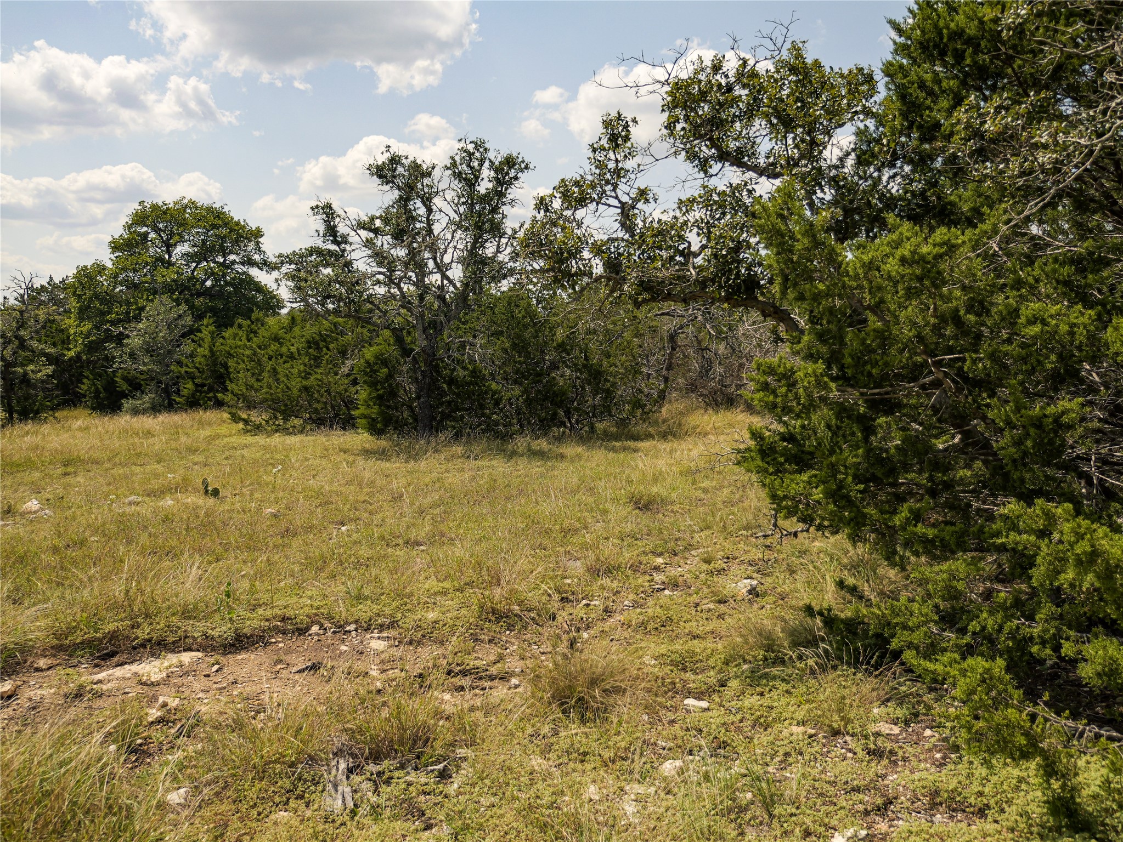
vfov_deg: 46.8
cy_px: 421
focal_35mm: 30
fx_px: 973
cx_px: 562
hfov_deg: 60.0
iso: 100
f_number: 2.8
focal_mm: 15
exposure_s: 1/2500
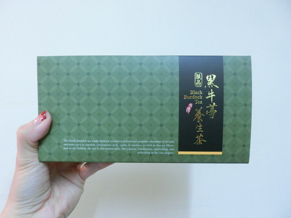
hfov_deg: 69.4
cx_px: 146
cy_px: 109
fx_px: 210
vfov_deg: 54.9
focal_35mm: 25
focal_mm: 5.4
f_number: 2.8
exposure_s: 1/30
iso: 500
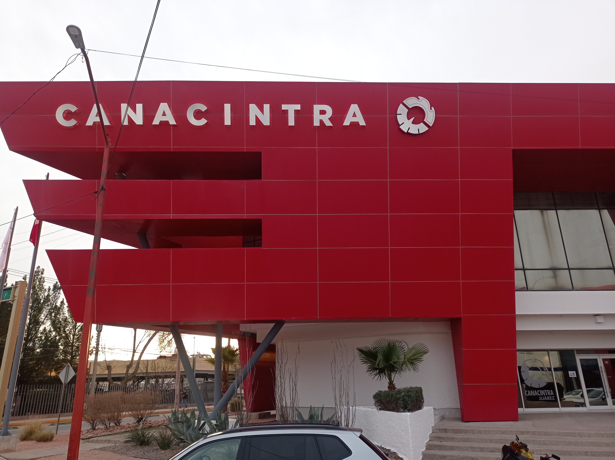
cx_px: 308
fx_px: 497
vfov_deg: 49.7
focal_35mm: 28
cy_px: 230
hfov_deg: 63.5
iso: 100
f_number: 1.79
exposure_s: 1/230
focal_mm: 4.7
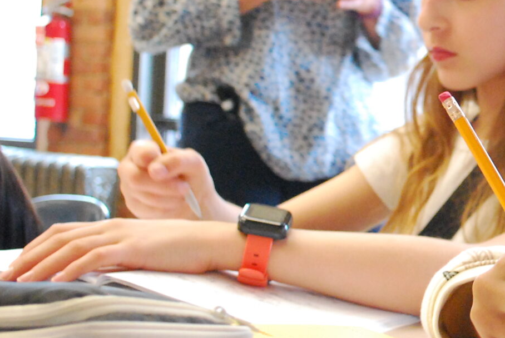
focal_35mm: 110
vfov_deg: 12.5
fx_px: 1545
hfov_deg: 17.7
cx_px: 592
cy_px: 140
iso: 1600
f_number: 4.2
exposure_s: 1/60
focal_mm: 26
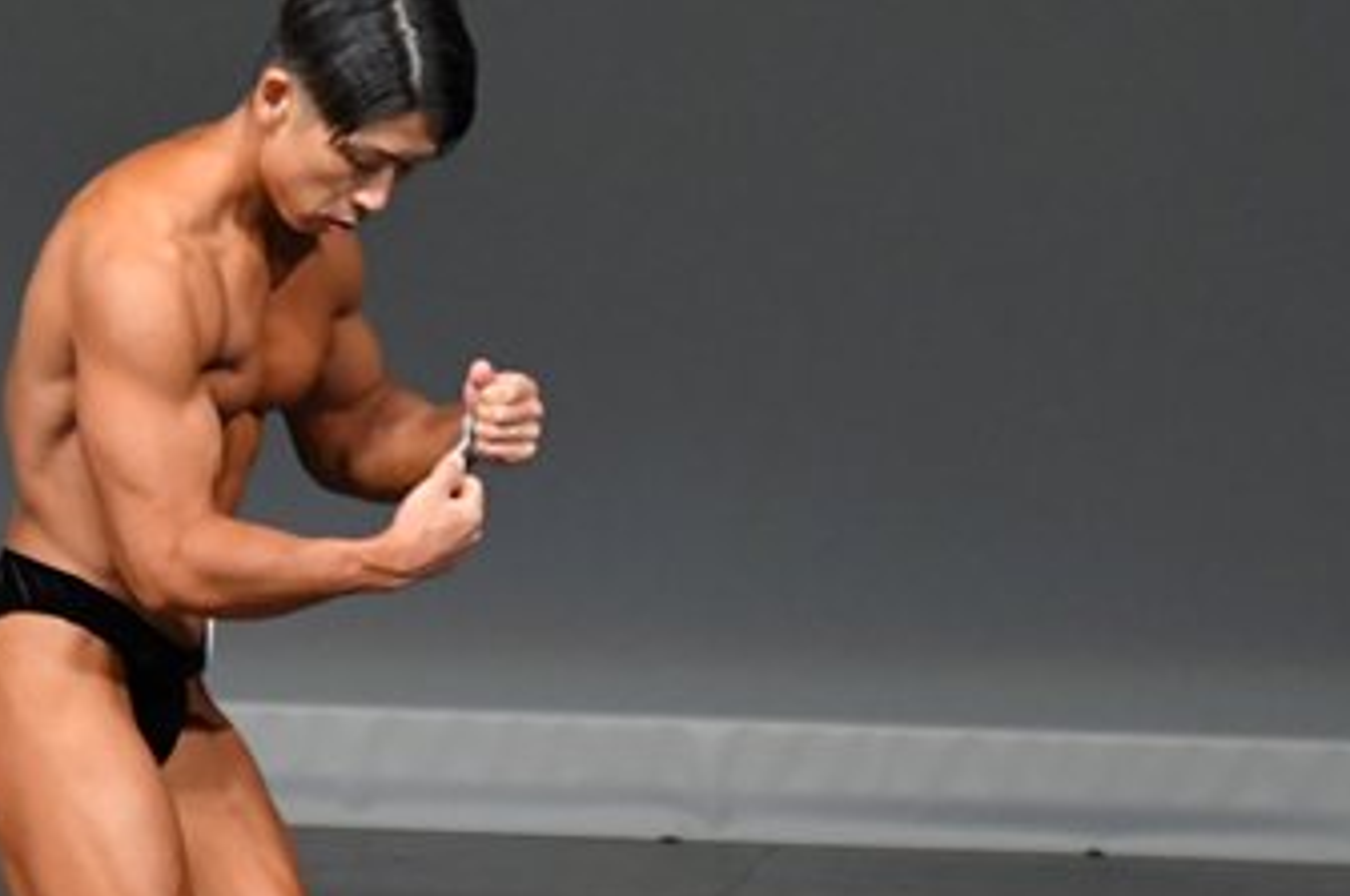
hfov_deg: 2.4
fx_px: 32428
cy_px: 699
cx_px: 54
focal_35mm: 866
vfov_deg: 1.6
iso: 4000
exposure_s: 1/400
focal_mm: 250
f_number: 5.6
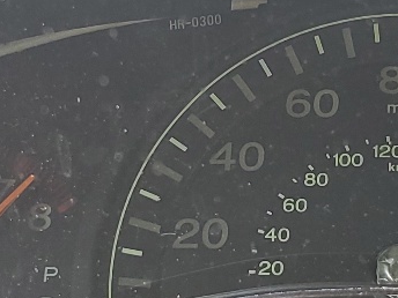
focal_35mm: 121
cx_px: 314
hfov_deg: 16.2
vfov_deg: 12.2
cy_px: 137
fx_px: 1391
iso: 62
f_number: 1.5
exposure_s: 1/60.2
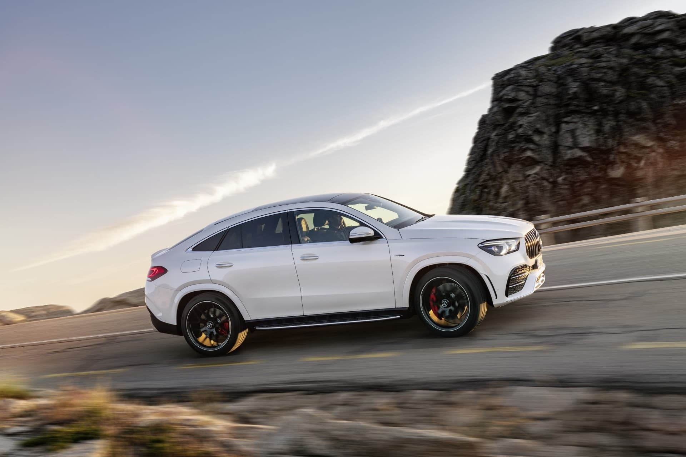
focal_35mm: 42
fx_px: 800
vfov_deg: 31.9
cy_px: 228
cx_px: 343
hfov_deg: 46.4
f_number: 16
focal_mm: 42
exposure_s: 1/6
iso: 100
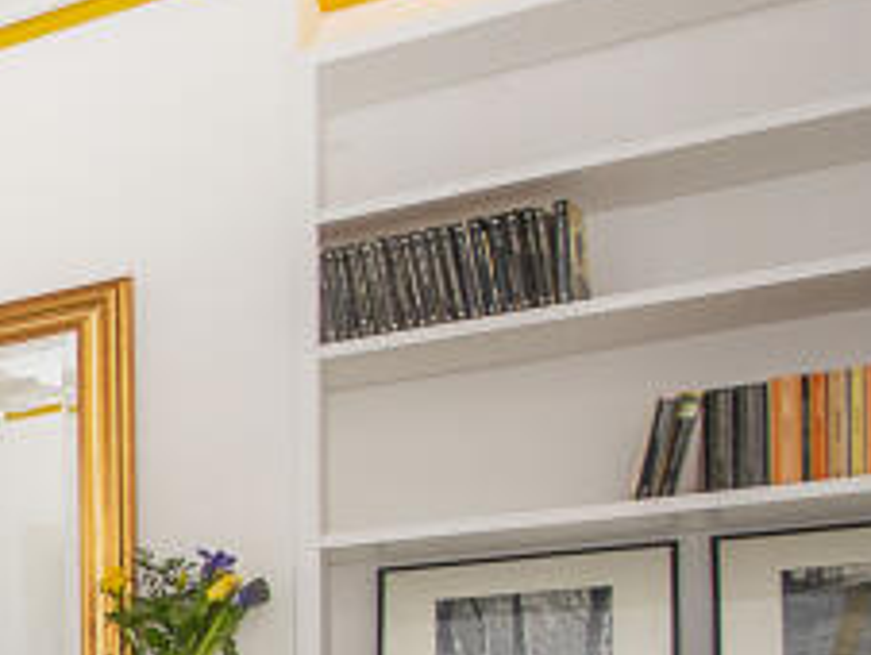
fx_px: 1536
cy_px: 867
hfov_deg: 16.6
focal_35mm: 61
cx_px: -1083
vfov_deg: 21.6
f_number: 5.6
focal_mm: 14
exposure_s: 1/125
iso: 500
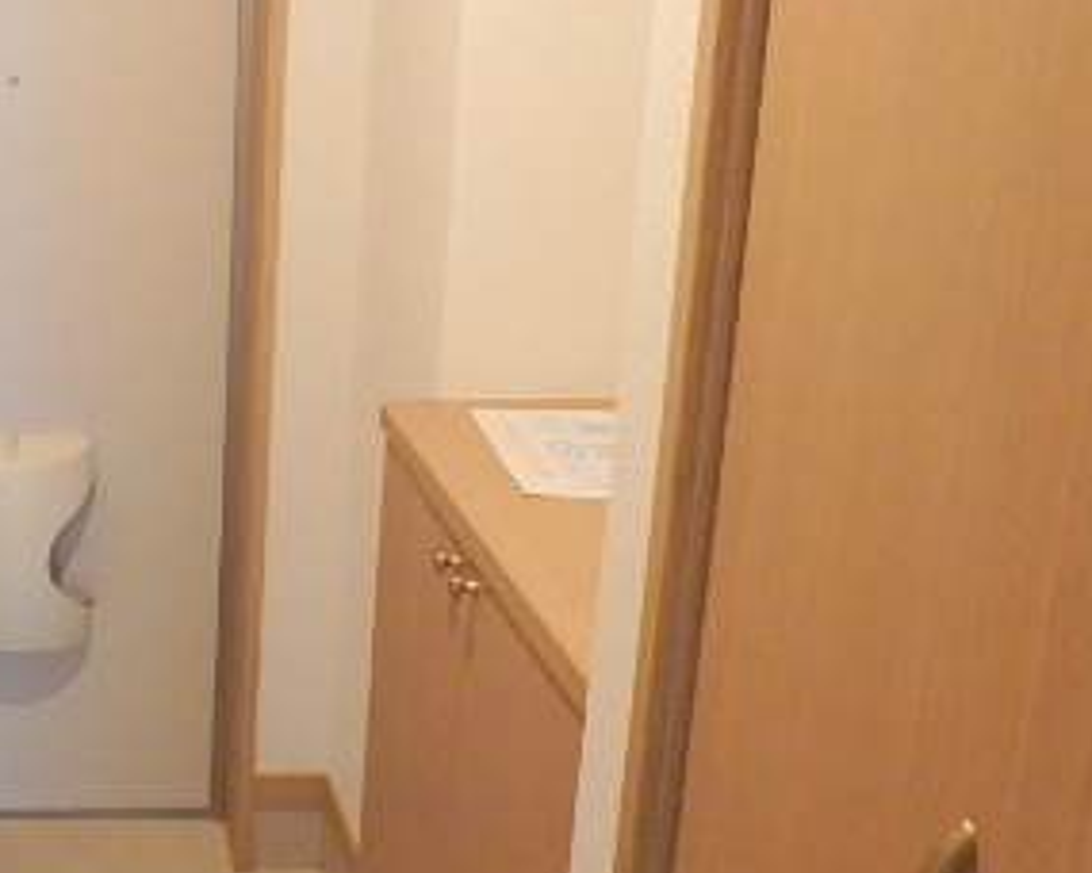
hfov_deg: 36.6
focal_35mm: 46
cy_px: 322
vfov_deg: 32.6
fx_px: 1487
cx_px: 19
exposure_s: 1/13
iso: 400
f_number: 3.5
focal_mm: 3.7
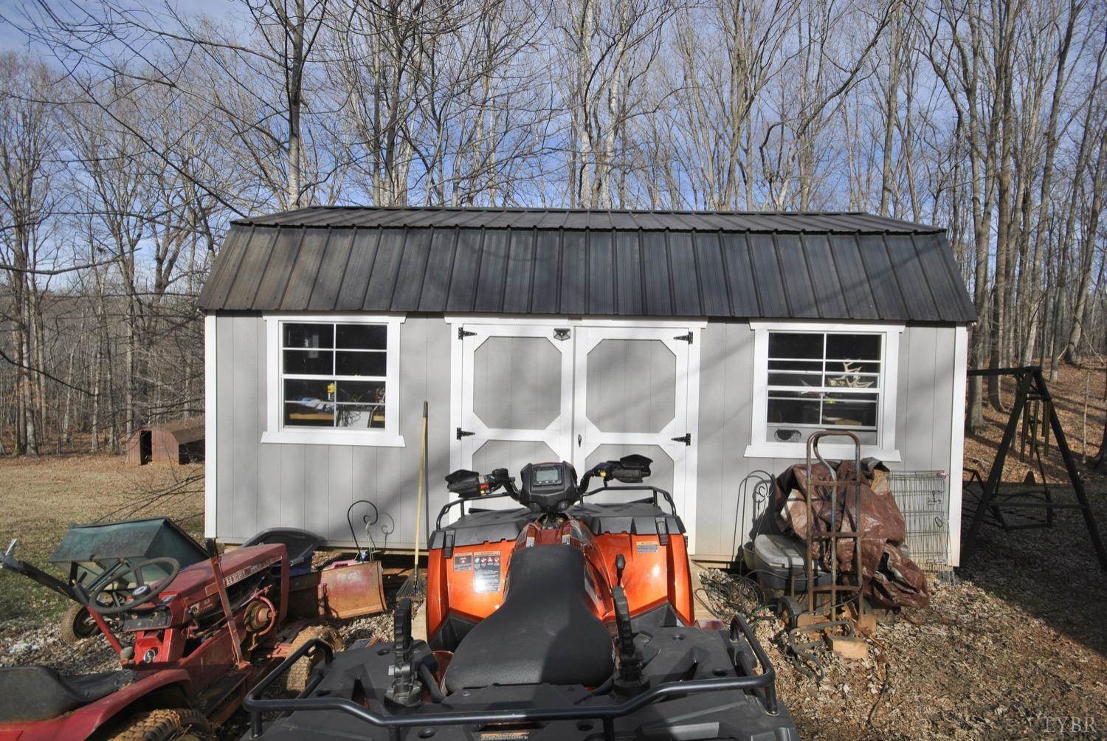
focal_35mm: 17
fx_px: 531
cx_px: 554
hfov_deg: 92.4
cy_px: 370
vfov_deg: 69.8
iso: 100
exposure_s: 1/320
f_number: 9
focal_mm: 11.5
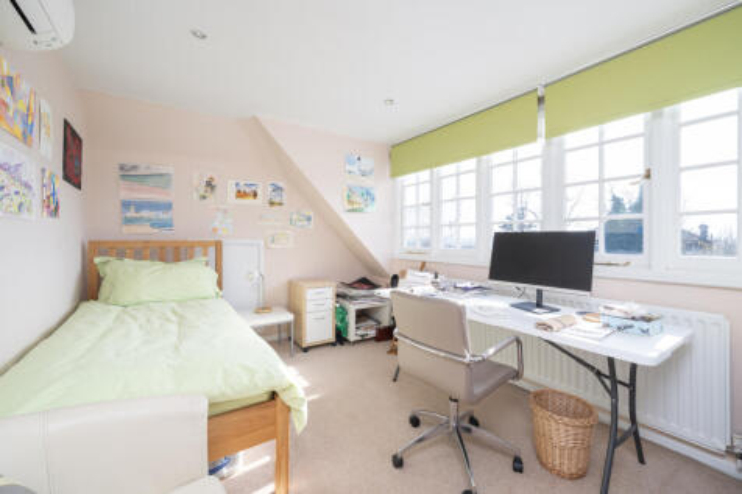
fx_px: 288
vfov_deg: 81.2
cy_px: 247
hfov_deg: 104.3
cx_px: 371
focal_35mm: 14
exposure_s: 1/200
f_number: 8
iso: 400
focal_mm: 14
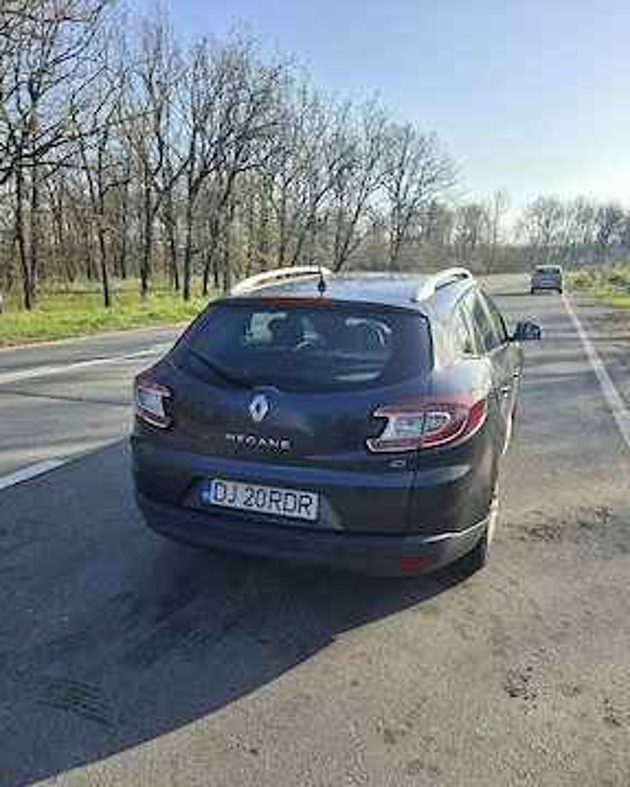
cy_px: 436
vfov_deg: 67.9
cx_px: 310
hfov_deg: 56.8
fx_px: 583
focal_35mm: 25
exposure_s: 1/1000
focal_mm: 5.54
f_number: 1.8
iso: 50
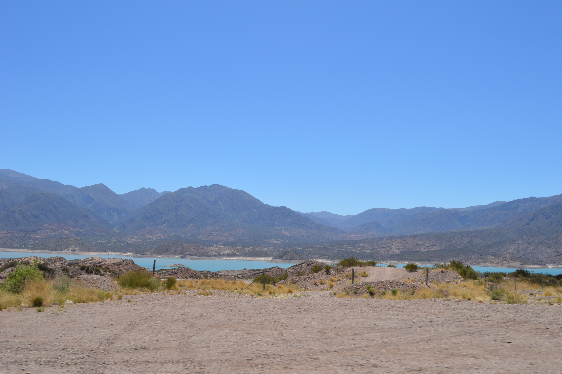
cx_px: 281
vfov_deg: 39.9
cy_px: 187
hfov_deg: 57.3
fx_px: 515
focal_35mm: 33
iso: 100
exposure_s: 1/320
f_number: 9
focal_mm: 22
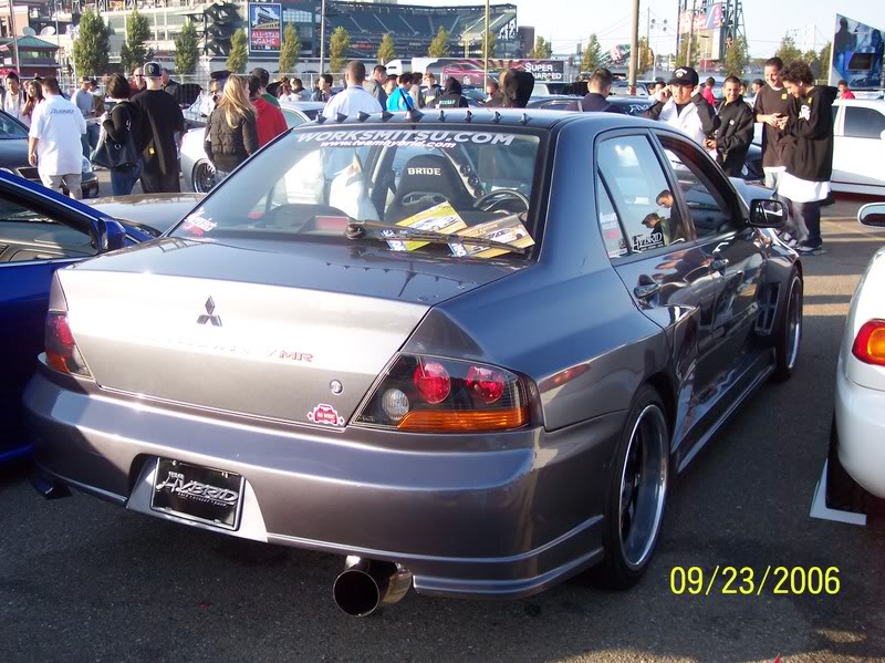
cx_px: 442
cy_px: 332
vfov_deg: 37.7
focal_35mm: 38
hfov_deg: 49.0
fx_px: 971
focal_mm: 8
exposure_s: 1/500
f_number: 2.8
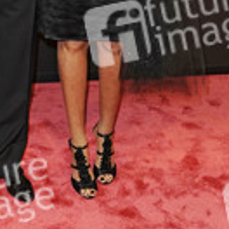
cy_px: -61
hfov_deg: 17.4
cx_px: 16
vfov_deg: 16.8
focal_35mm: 98
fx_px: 733
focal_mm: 38
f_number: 6.3
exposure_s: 1/200
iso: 500
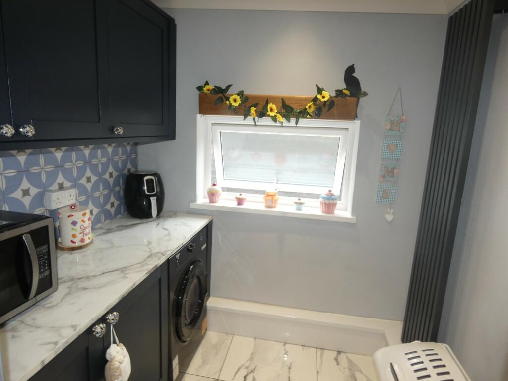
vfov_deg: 66.0
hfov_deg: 81.7
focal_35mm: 20
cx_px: 254
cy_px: 190
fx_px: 294
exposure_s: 1/60
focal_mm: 3.6
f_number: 2.8
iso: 160
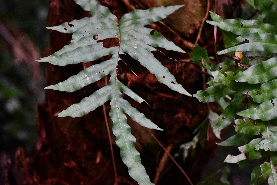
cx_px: 138
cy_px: 92
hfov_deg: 13.7
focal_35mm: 150
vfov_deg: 9.2
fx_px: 1155
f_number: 5.6
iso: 8000
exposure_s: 1/50
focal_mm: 150
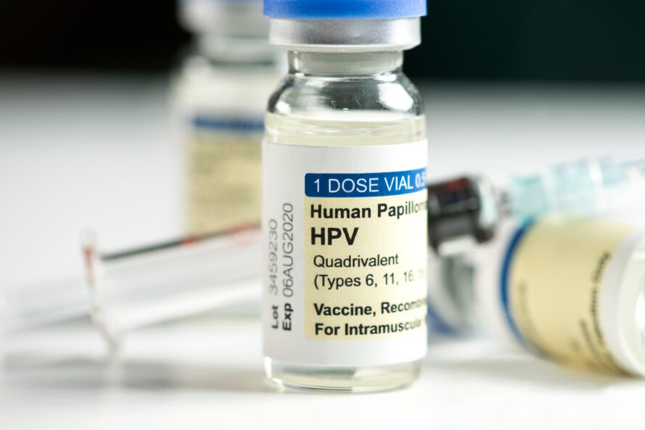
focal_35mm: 121
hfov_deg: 16.9
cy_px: 197
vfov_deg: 11.3
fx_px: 2168
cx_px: 348
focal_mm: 105
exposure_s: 1/60
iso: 100
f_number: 5.6
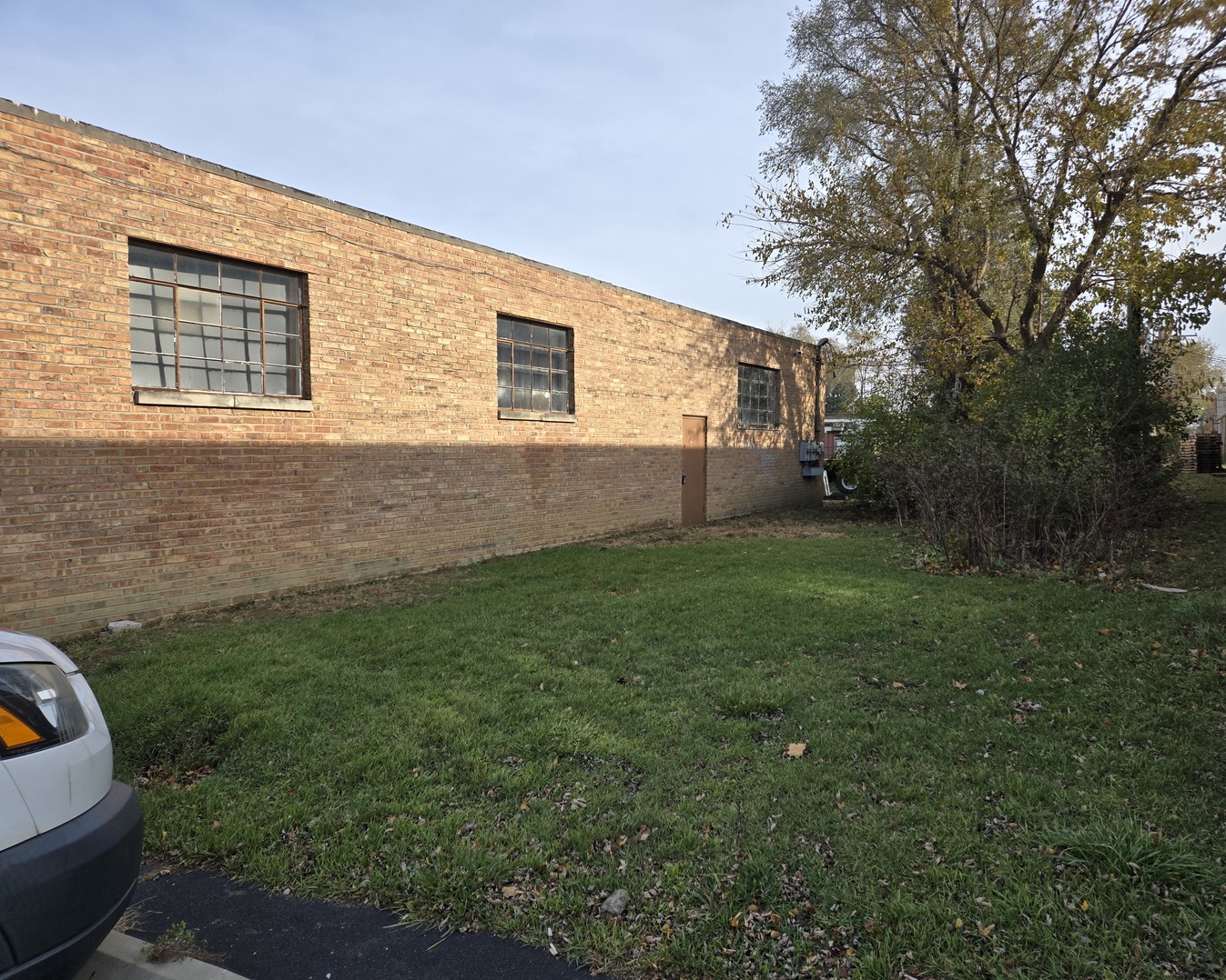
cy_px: 490
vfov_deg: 58.8
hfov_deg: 70.2
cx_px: 639
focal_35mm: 24
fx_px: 871
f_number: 1.8
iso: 80
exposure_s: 1/2921
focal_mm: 5.4
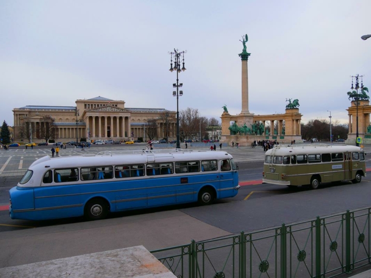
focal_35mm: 28
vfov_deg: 49.7
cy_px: 139
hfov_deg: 63.4
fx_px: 300
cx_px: 186
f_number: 4
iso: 200
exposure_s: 1/160
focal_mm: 14
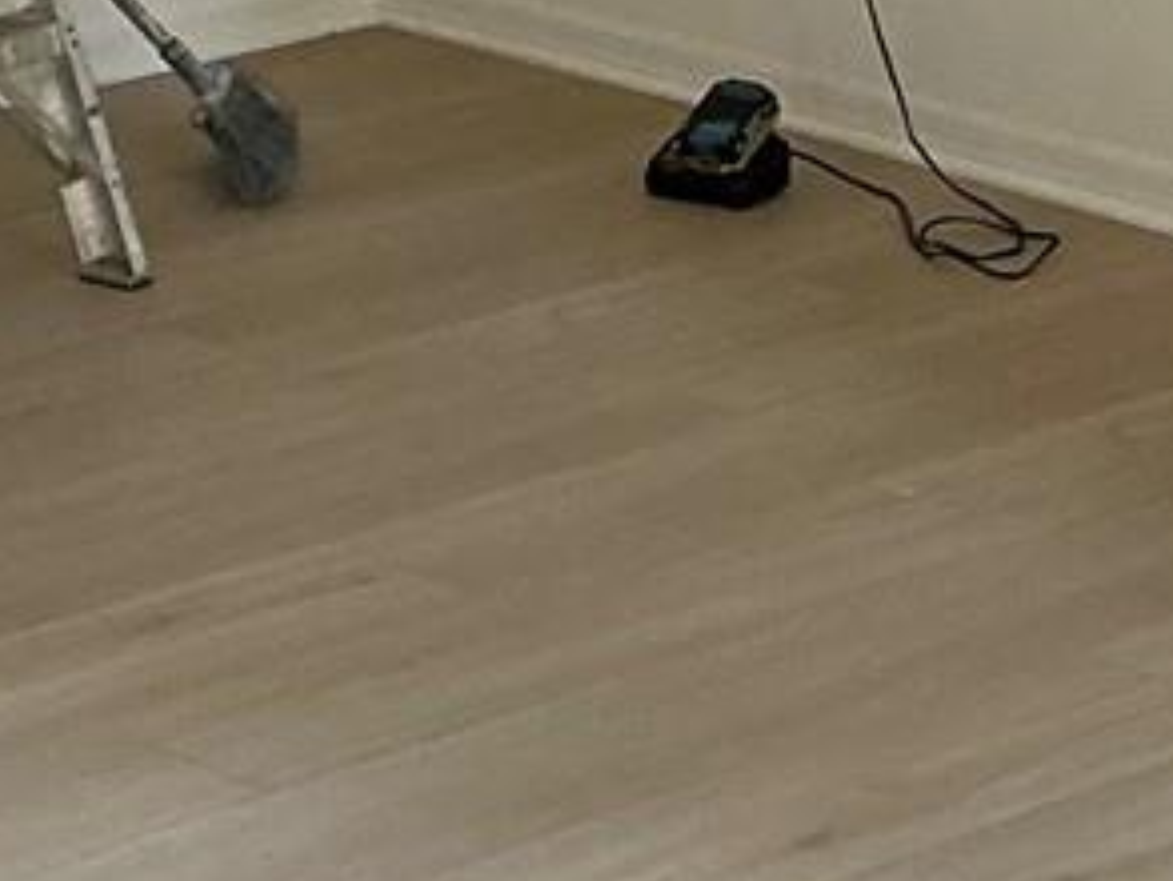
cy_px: -577
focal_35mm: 153
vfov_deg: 9.4
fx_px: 5187
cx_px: 593
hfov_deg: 12.9
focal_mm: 3
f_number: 1.8
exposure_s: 1/60
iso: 80
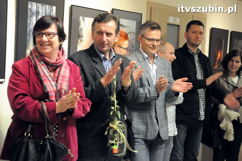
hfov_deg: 26.0
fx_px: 524
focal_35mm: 78
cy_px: 80
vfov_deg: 17.5
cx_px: 121
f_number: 5
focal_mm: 52
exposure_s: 1/50
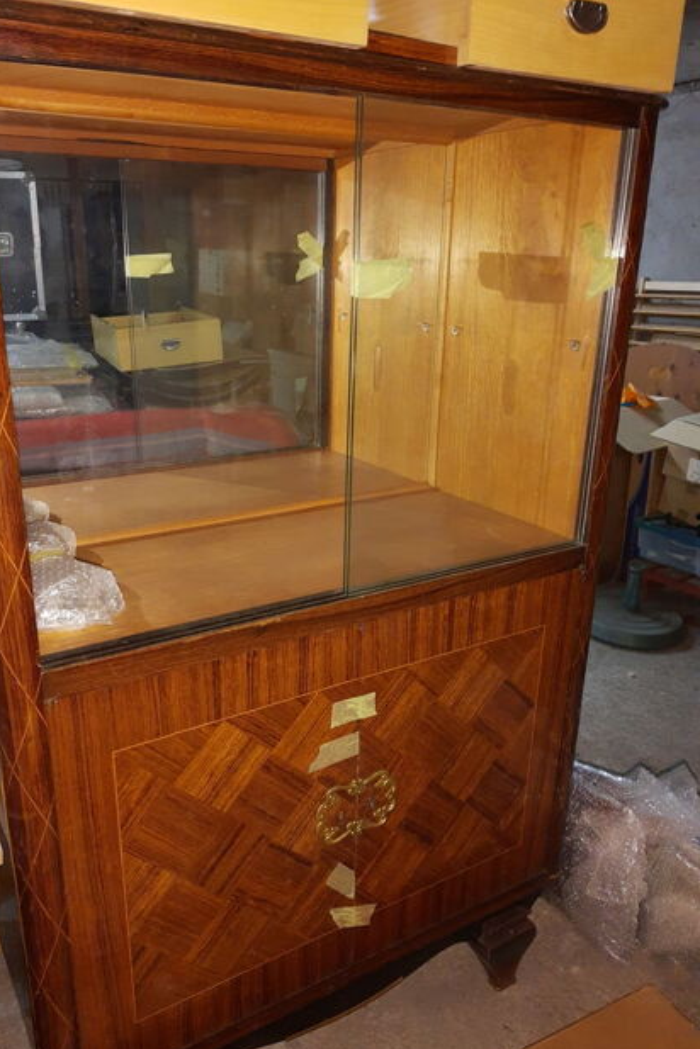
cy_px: 528
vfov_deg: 65.5
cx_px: 294
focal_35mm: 28
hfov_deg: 46.2
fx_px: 817
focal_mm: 4.75
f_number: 1.7
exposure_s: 1/25
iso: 213
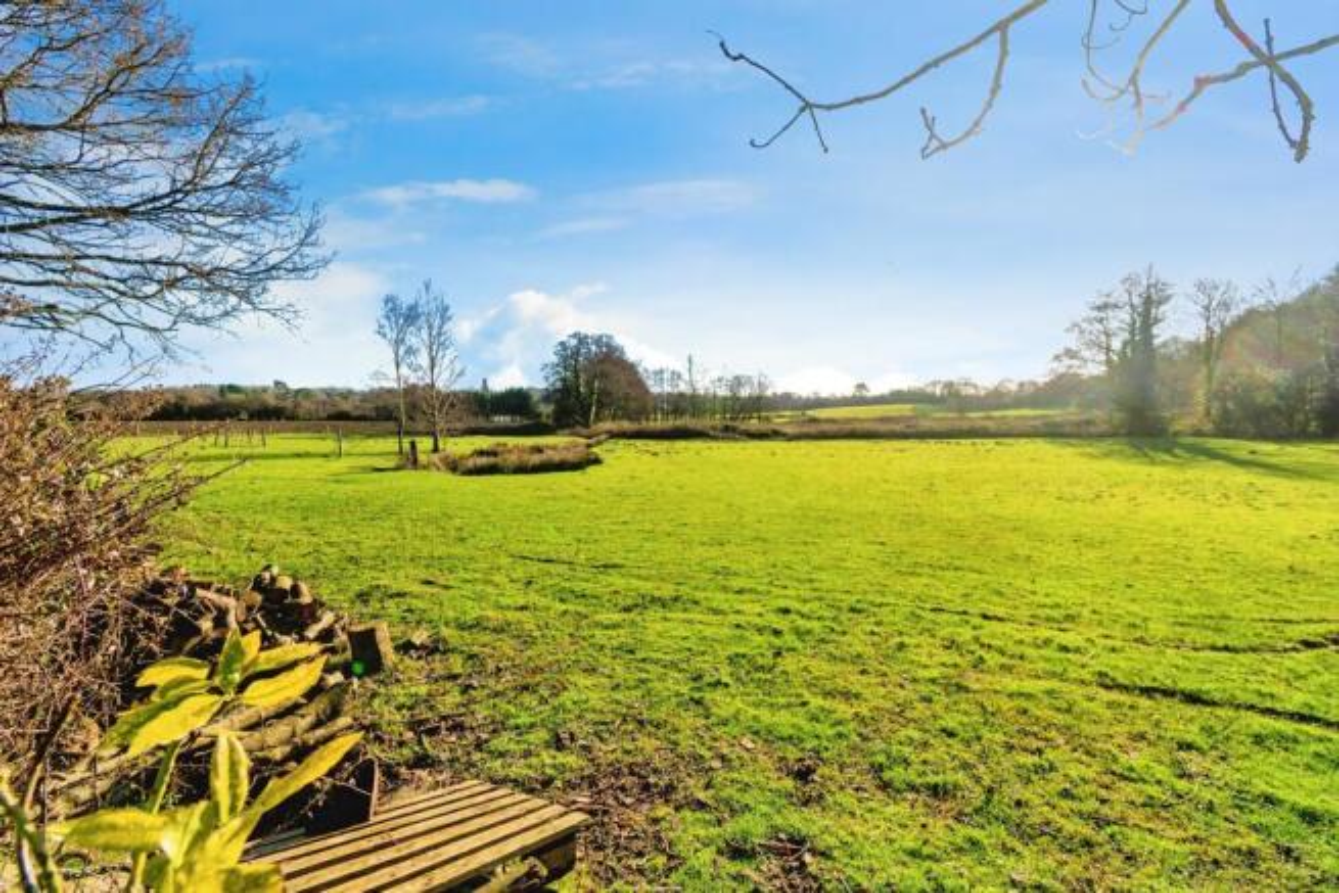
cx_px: 670
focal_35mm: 15
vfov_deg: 77.4
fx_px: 558
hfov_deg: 100.4
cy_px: 446
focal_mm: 10
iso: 250
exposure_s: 1/2500
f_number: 7.1
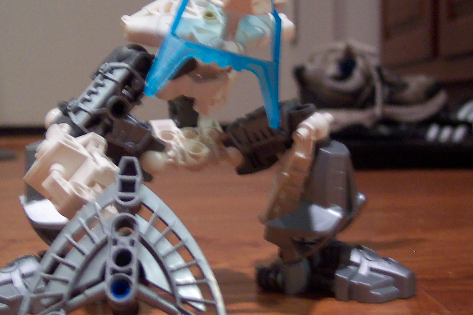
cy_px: 137
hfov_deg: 30.5
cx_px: 227
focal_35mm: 66
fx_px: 867
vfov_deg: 20.6
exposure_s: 1/8
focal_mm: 8
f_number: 2.8
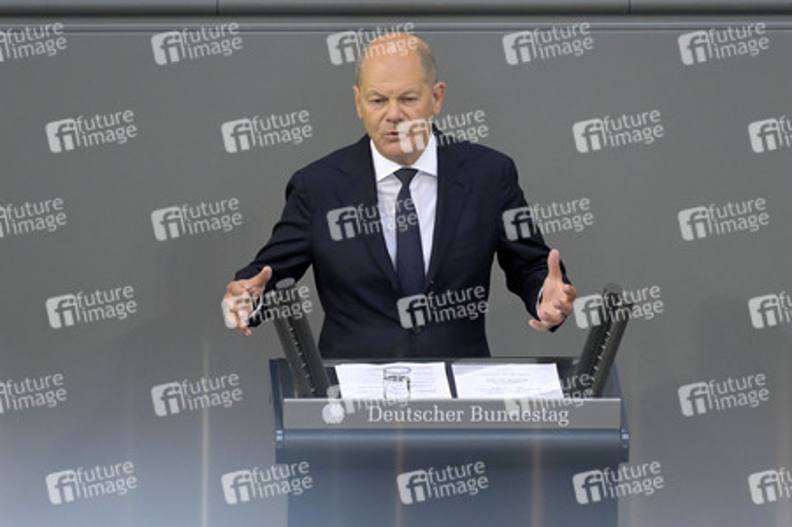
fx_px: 10992
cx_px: 396
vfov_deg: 2.7
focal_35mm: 500
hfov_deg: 4.1
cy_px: 264
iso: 8000
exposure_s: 1/500
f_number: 5.6
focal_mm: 500
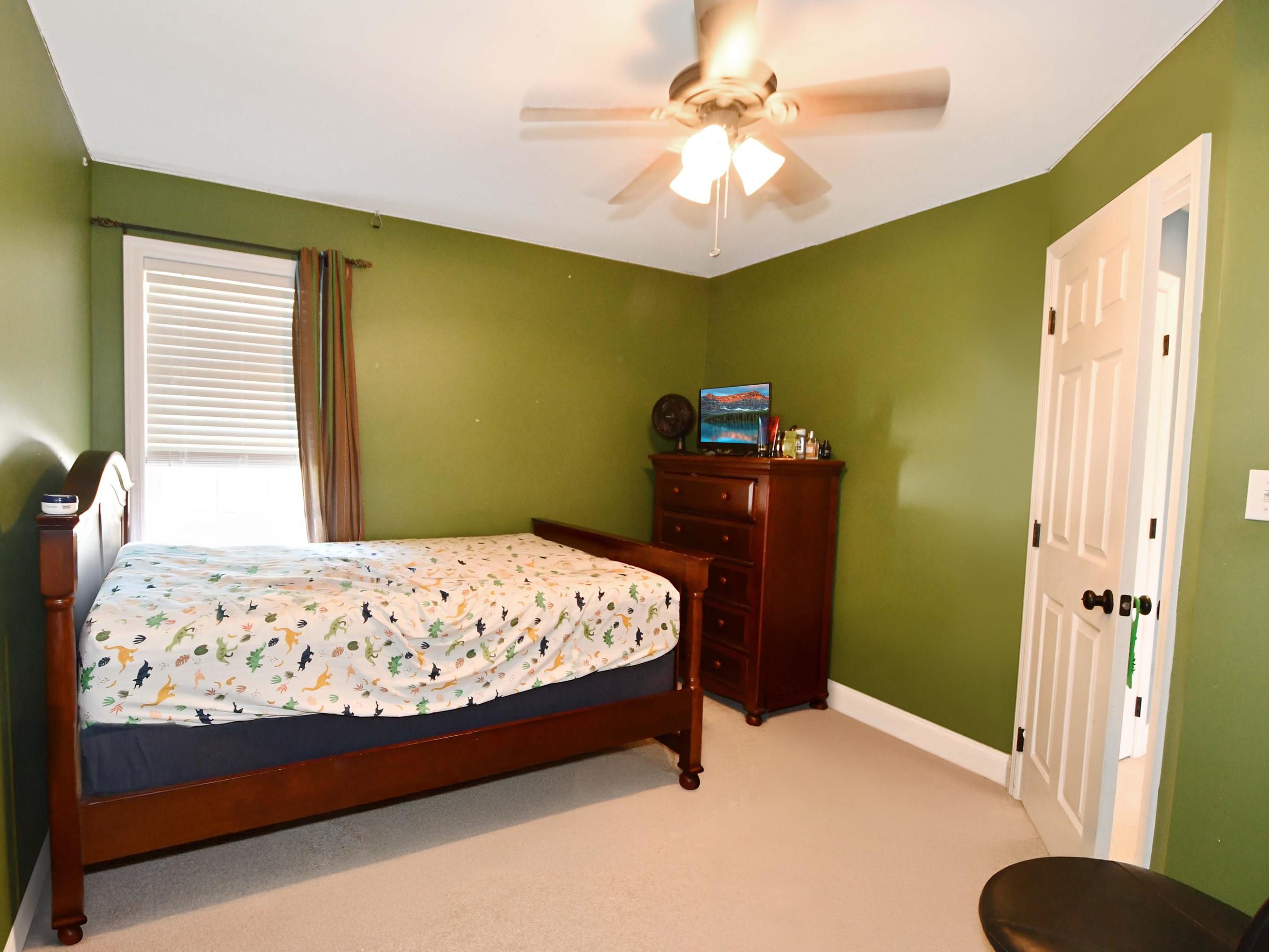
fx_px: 623
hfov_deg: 90.5
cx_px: 548
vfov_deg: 74.7
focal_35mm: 17
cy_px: 483
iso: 1400
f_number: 4
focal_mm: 10
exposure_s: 1/60
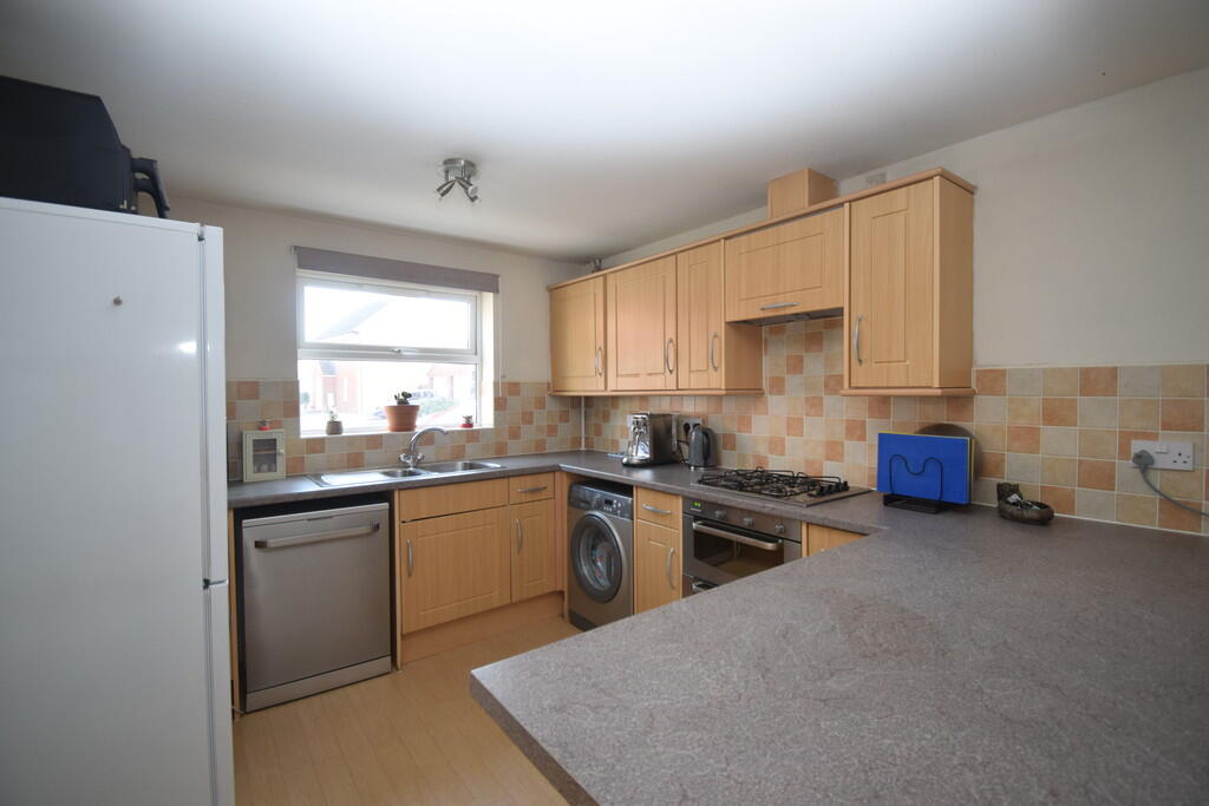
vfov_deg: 77.3
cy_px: 403
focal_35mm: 15
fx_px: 504
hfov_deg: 100.4
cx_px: 604
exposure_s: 1/60
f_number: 4.5
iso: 450
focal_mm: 10
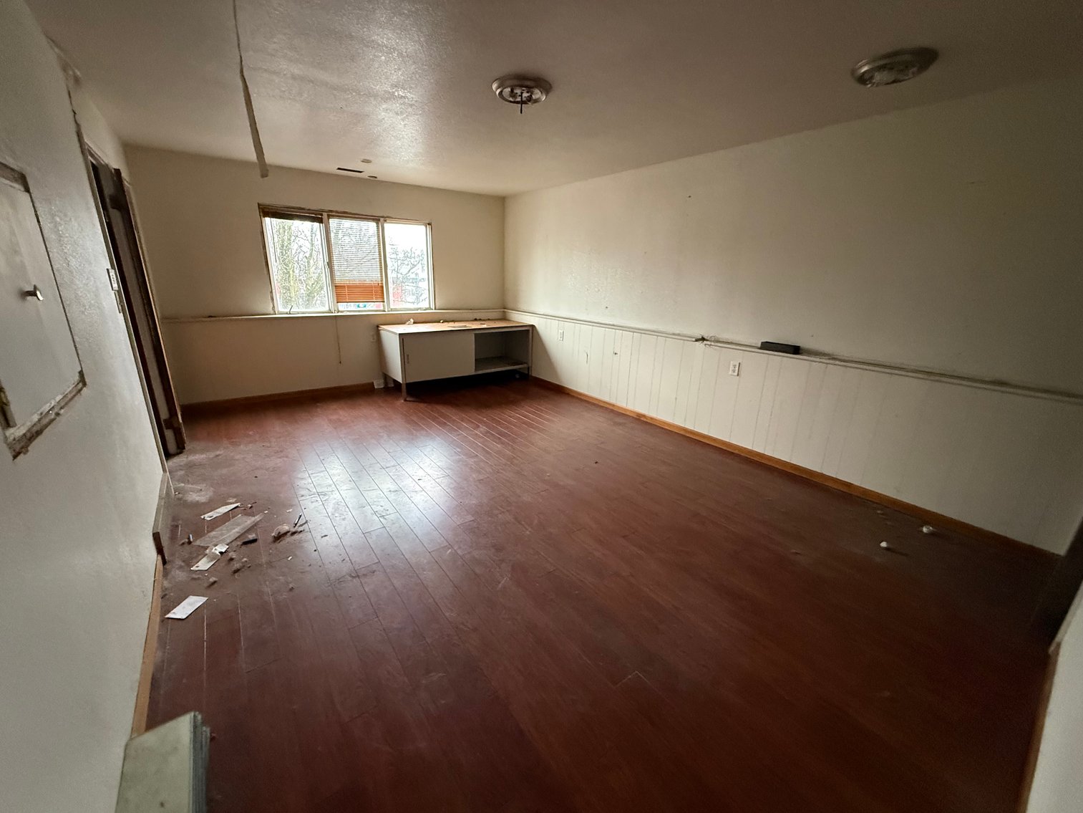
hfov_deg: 102.1
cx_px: 542
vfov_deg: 85.7
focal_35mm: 14
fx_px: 438
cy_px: 406
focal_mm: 2.22
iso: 640
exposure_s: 1/60
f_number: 2.2
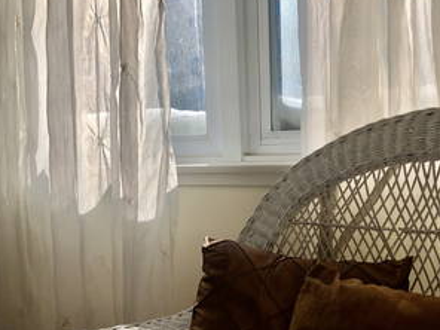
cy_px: 192
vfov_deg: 41.7
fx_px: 432
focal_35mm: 34
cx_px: 259
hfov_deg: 53.7
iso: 20
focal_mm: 3.99
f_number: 1.8
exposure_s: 1/1919
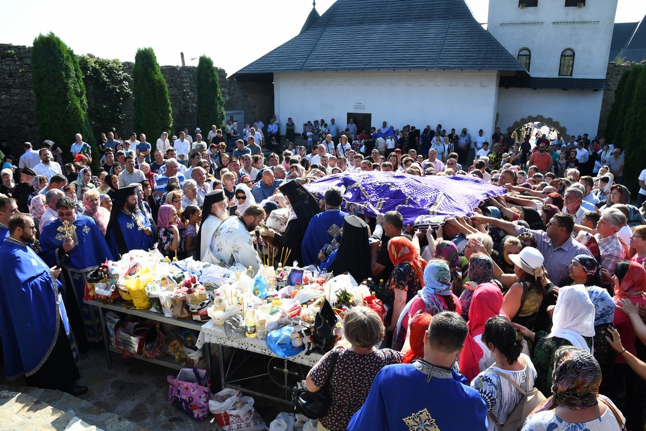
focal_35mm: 24
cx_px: 323
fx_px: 431
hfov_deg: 73.7
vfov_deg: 53.1
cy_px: 216
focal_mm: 16
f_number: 7.1
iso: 640
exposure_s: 1/800
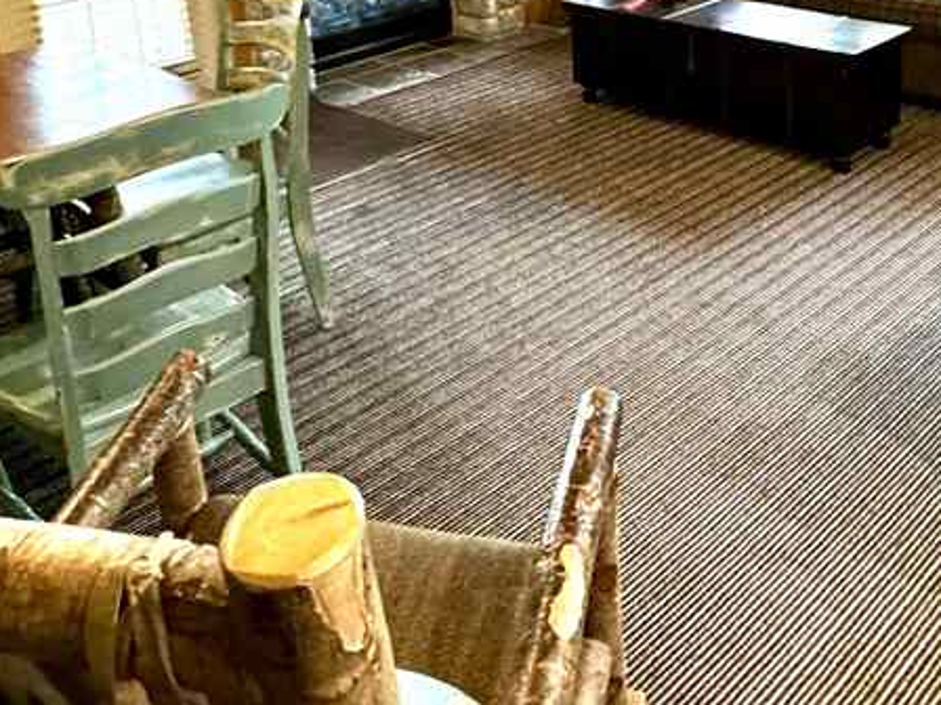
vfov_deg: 33.0
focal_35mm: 40
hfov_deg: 46.7
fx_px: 1087
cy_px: 2
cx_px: 531
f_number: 2.2
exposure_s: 1/60
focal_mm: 2.22
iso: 500
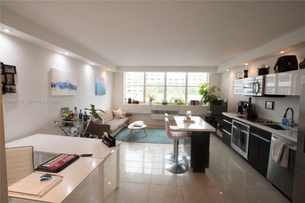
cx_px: 152
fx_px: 140
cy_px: 102
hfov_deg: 95.0
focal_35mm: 16
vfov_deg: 72.0
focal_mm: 11
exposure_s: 1/60
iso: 450
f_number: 4.5
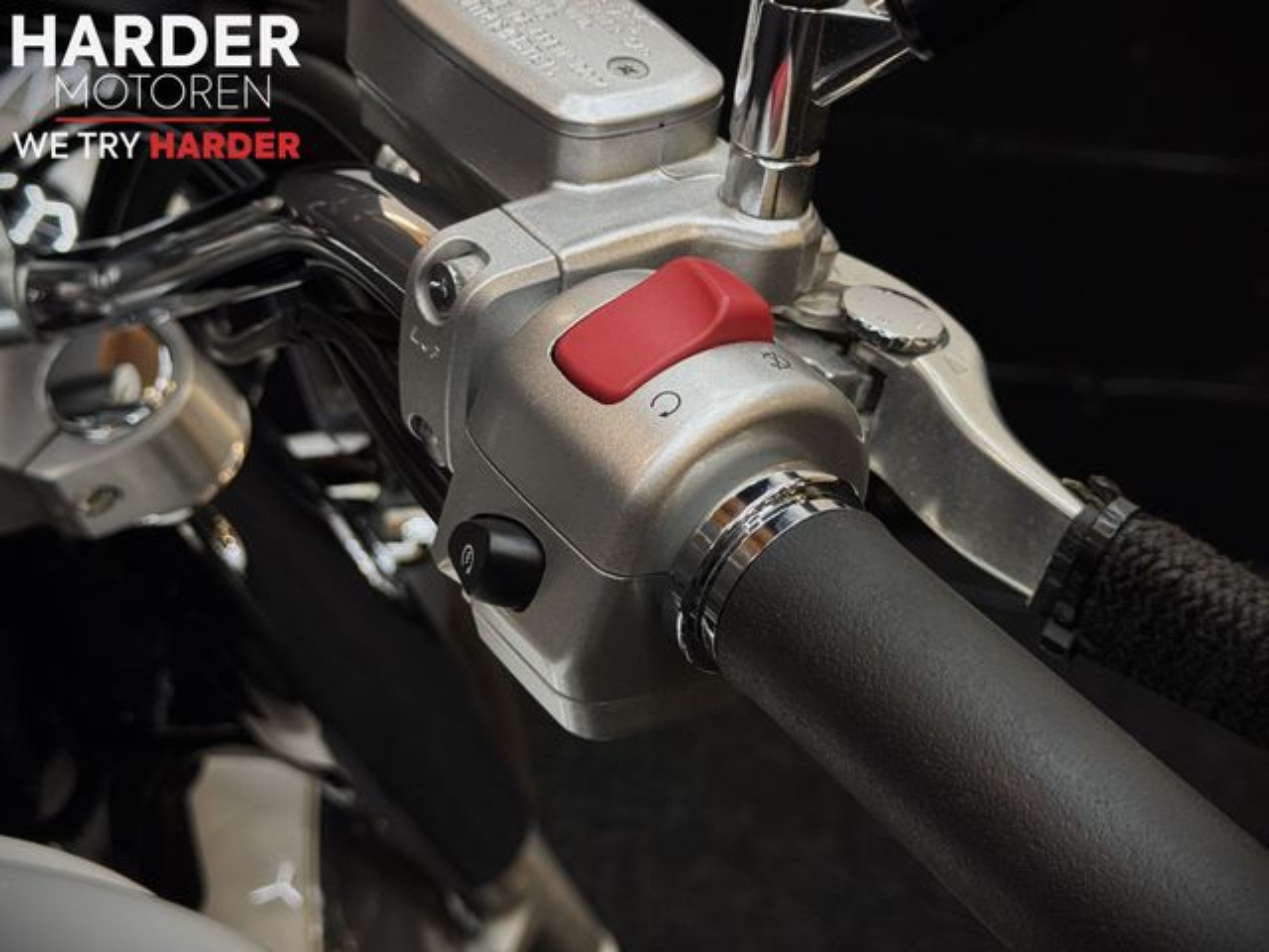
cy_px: 476
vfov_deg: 30.3
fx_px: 1760
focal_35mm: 48
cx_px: 634
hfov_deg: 39.7
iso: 64
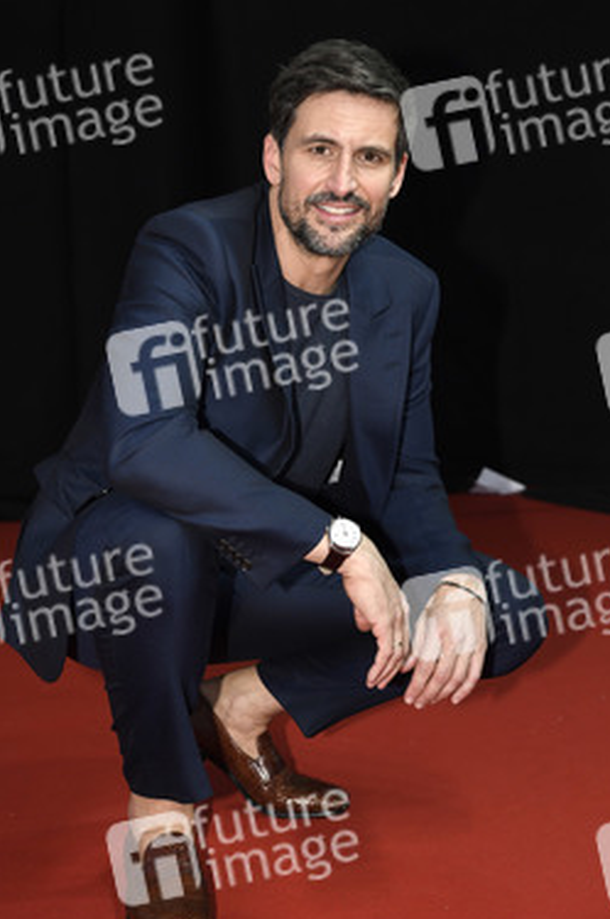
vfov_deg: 31.5
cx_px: 304
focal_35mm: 64
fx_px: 1631
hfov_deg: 21.2
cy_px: 480
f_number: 5.6
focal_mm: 60
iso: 1250
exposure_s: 1/320
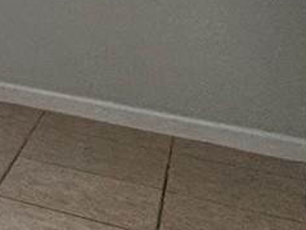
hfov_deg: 13.1
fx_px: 832
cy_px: -171
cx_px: -501
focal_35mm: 94
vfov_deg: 14.1
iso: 125
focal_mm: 2.22
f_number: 2.2
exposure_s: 1/120
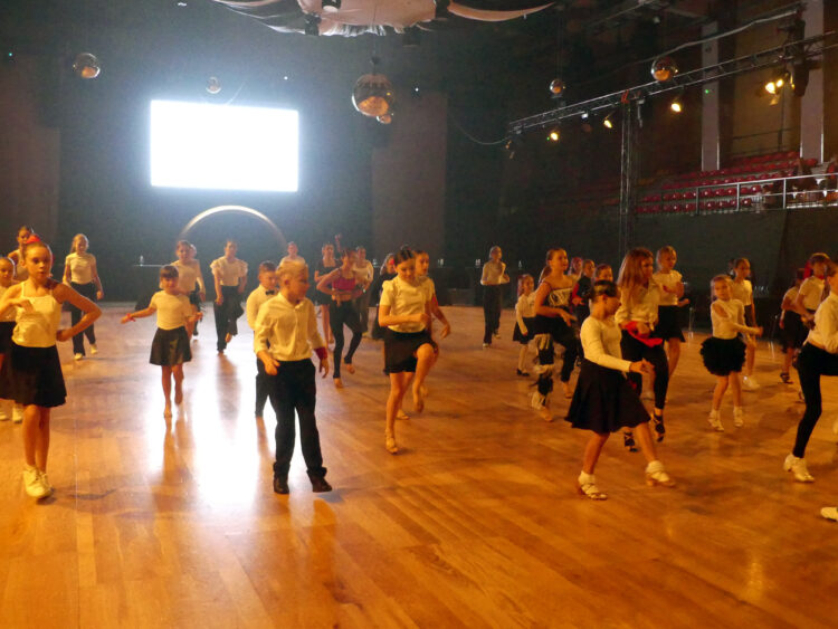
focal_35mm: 35
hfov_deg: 52.6
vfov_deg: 40.7
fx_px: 848
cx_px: 419
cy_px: 314
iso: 2000
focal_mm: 6.3
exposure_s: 1/80
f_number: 2.8
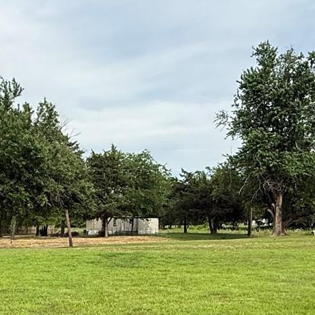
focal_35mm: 55
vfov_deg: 30.4
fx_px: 566
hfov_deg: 29.5
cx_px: 20
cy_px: 247
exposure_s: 1/1312
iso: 50
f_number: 2.2
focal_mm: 2.22
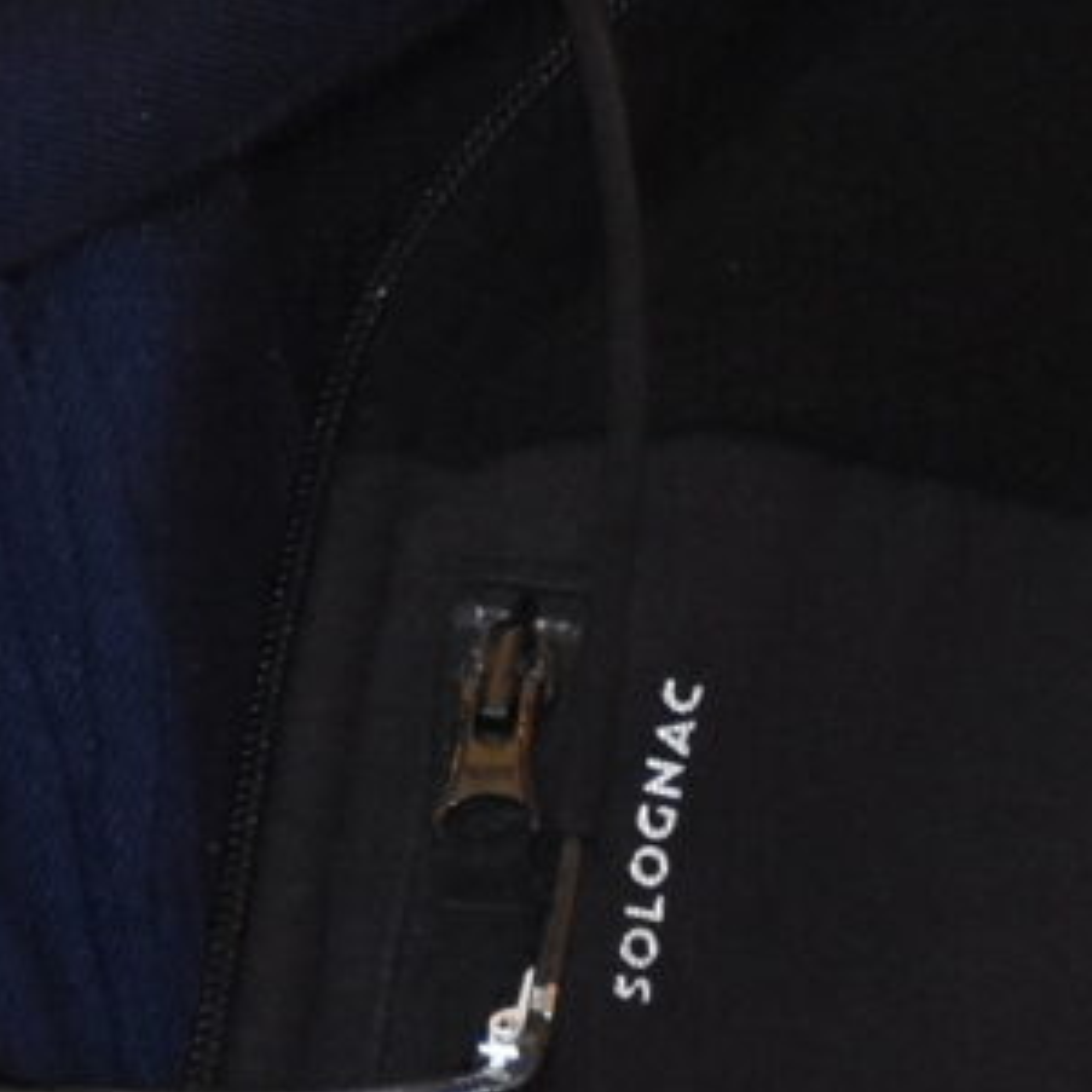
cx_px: -1426
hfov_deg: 4.5
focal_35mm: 380
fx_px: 13549
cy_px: -245
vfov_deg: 4.6
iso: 2500
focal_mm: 35
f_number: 5
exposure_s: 1/250
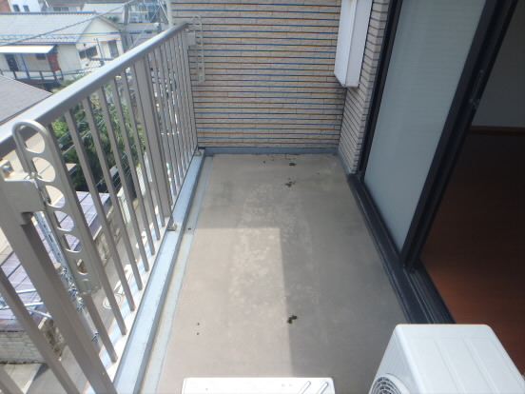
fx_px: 318
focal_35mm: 21
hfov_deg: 79.0
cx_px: 262
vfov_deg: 63.4
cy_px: 197
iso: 125
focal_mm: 3.7
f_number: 3.5
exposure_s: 1/320
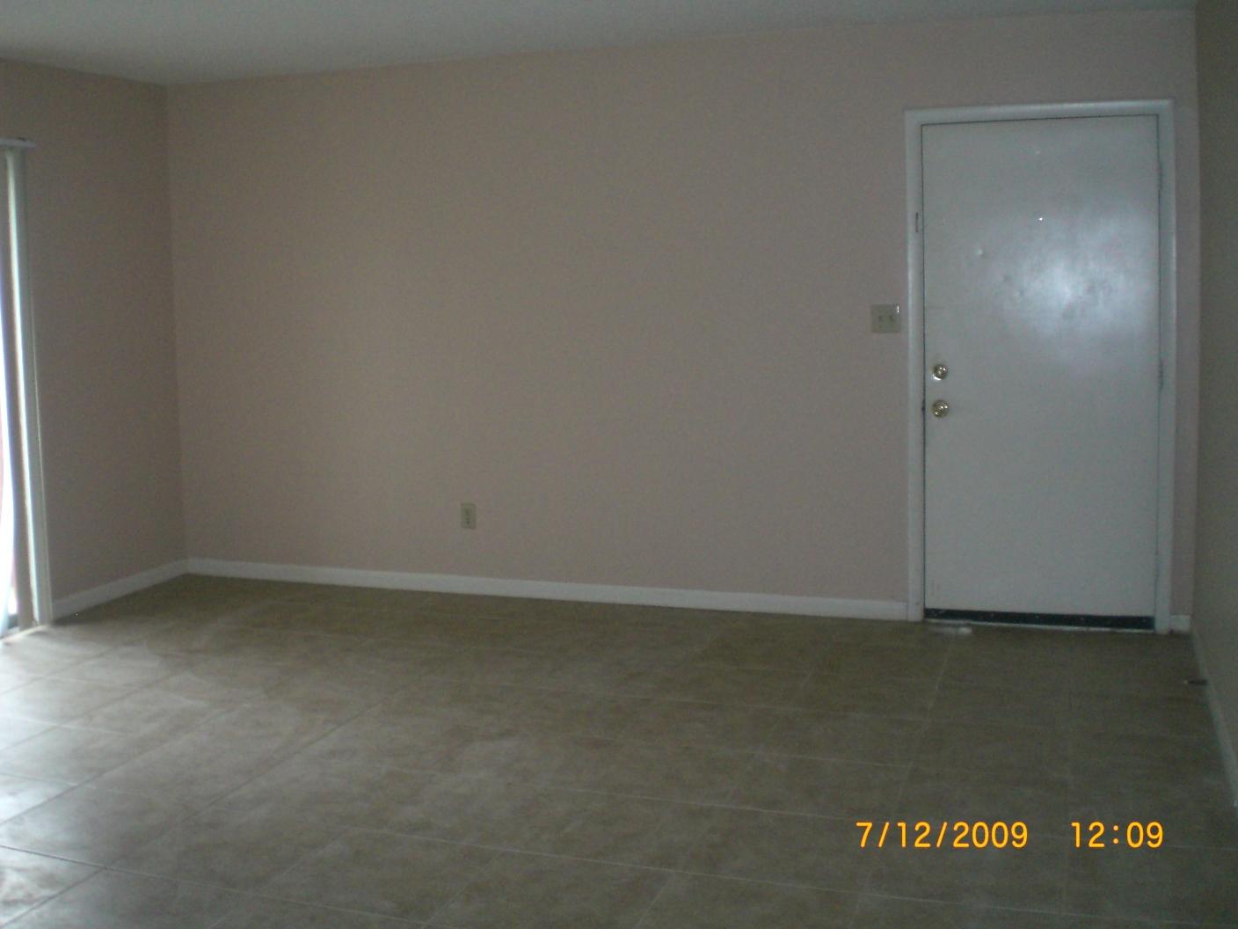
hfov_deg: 49.0
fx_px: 1359
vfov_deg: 37.7
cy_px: 464
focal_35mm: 38
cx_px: 619
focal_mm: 6.3
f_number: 3.1
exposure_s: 1/30
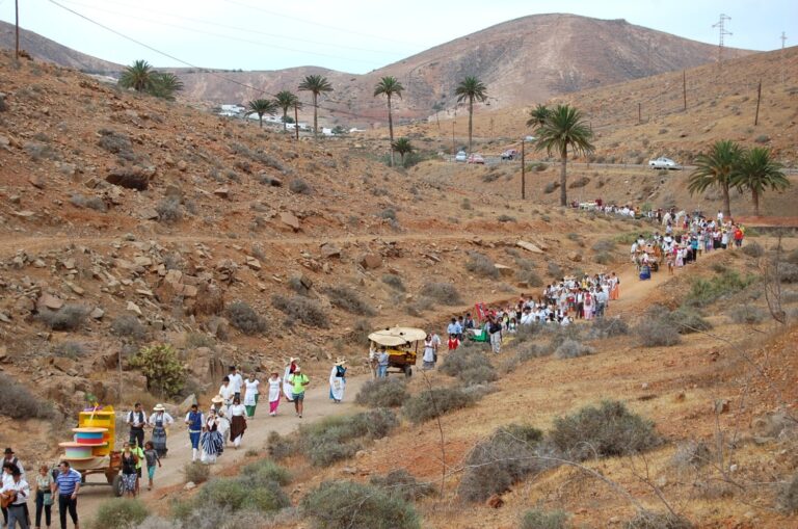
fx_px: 1825
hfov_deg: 24.7
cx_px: 399
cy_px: 264
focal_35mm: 82
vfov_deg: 16.5
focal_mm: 55
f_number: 7.1
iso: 200
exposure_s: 1/200
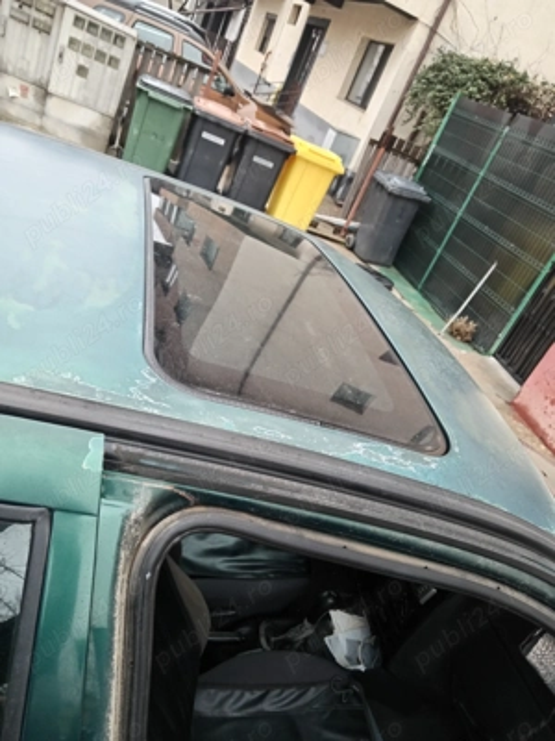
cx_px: 278
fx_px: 577
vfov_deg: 65.3
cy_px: 370
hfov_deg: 51.4
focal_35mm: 27
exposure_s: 1/50
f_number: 1.9
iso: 334
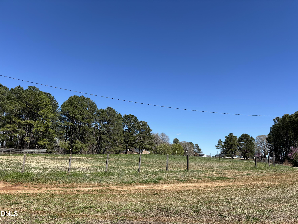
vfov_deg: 53.1
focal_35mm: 26
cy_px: 112
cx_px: 149
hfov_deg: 67.3
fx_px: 224
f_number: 1.6
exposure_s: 1/3106
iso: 50
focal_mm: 5.96
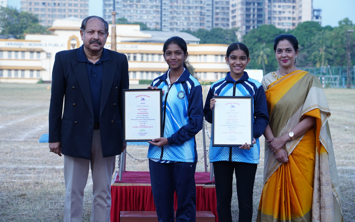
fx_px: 774
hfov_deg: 25.8
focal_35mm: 80
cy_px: 109
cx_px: 178
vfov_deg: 16.3
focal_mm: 78
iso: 320
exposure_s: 1/320
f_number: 5.6
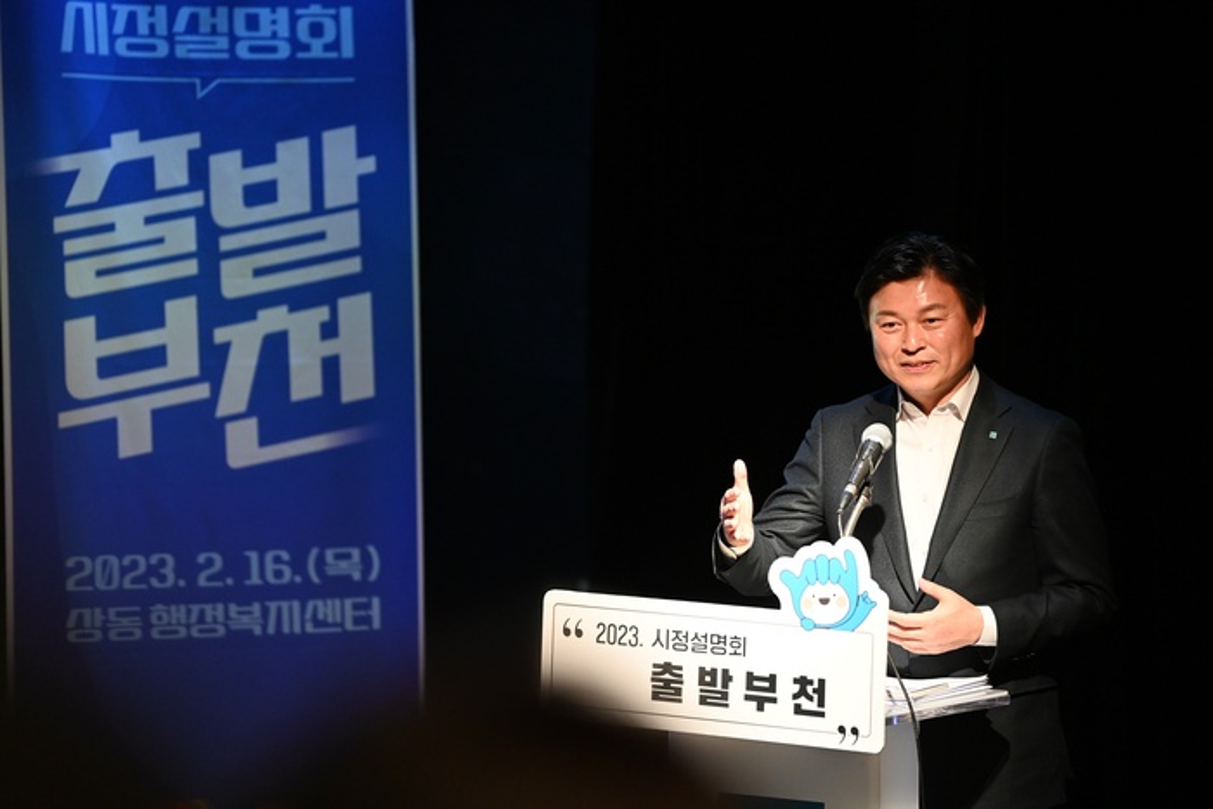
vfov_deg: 8.1
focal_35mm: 170
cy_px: 404
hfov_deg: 12.1
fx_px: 5729
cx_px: 606
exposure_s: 1/200
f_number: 2.8
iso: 3200
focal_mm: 170
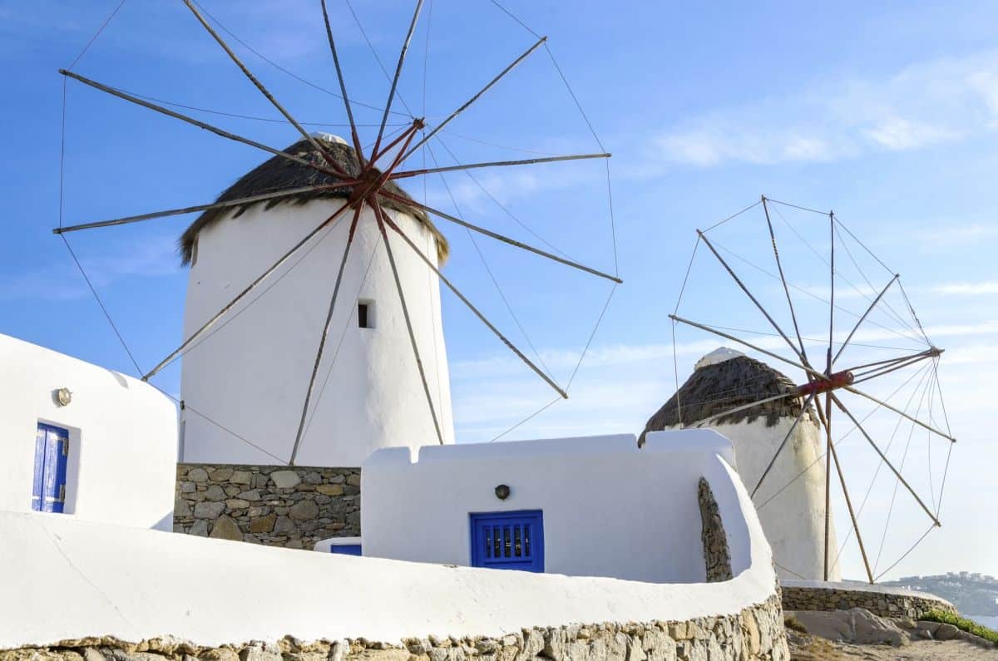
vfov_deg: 36.7
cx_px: 499
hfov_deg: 53.2
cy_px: 330
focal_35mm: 36
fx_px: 996
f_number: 16
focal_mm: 24
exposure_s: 1/400
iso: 200
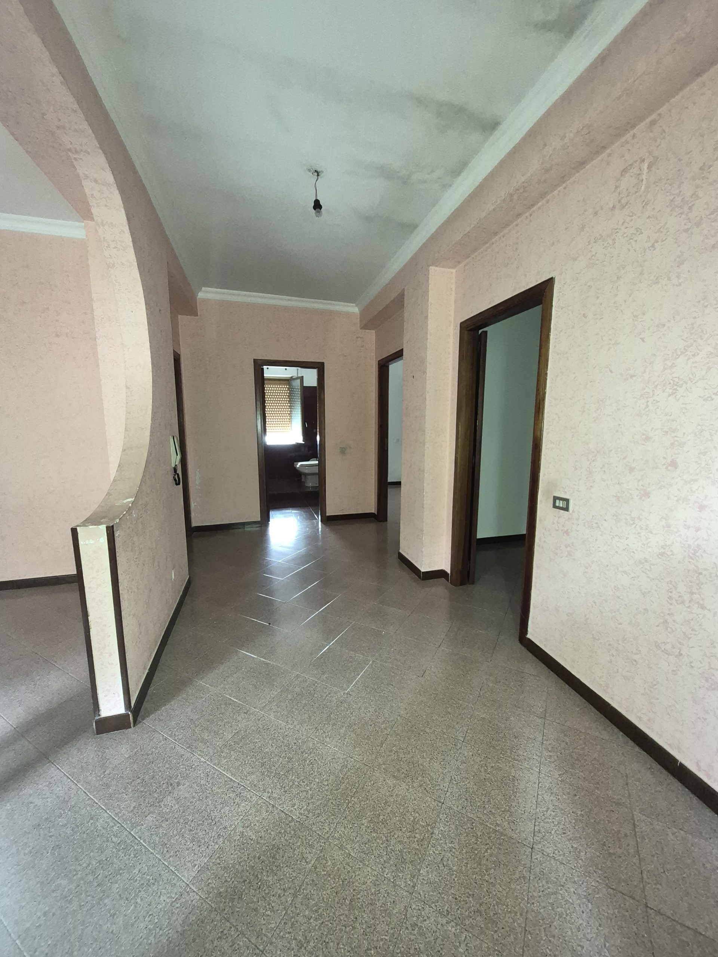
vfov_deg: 106.2
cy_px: 478
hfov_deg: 89.9
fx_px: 360
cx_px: 359
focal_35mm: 13
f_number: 2.2
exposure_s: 1/24
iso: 640
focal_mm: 1.74
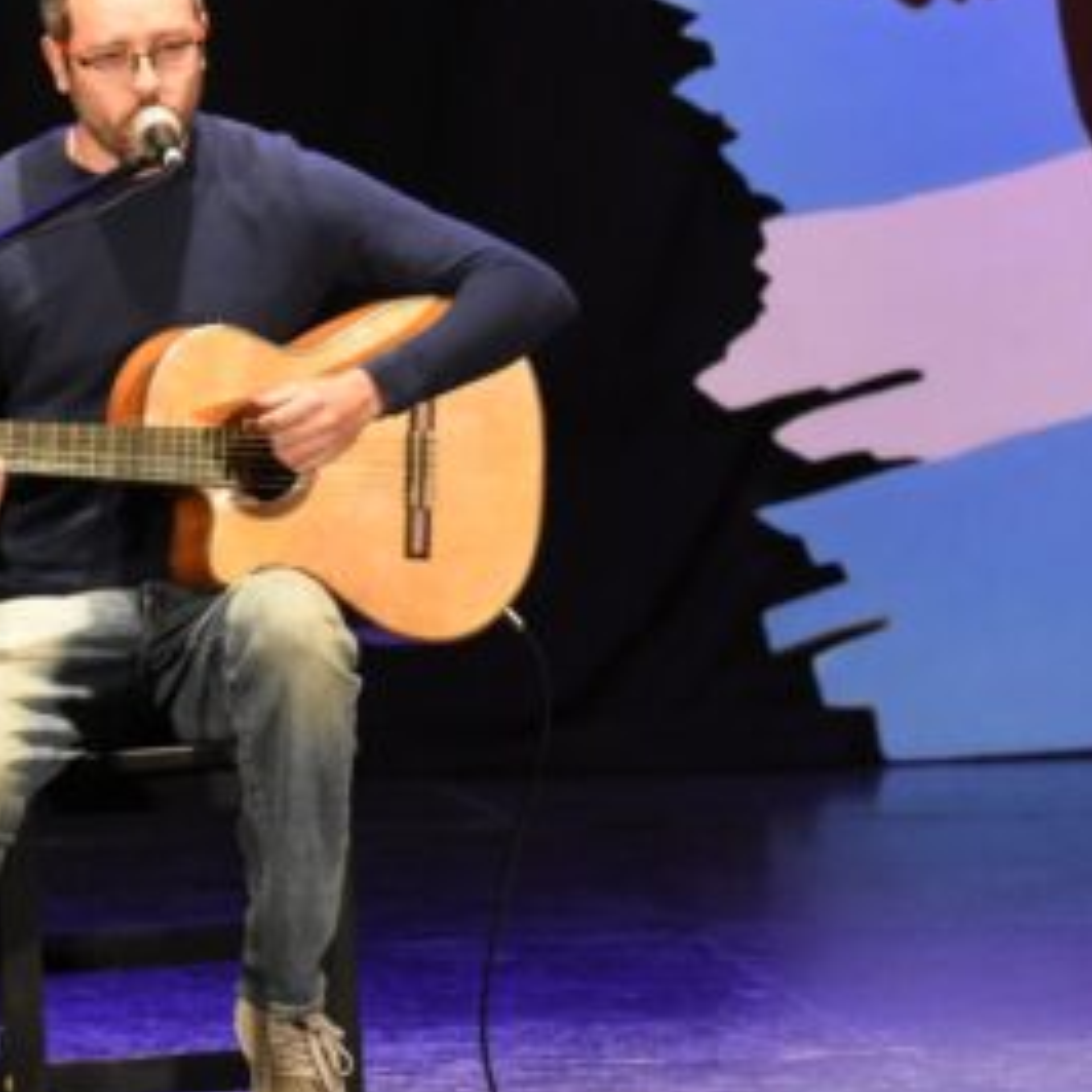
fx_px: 19701
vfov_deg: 3.2
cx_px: 587
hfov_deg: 3.2
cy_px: 369
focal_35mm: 552
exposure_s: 1/400
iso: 2500
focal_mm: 150
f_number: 5.6
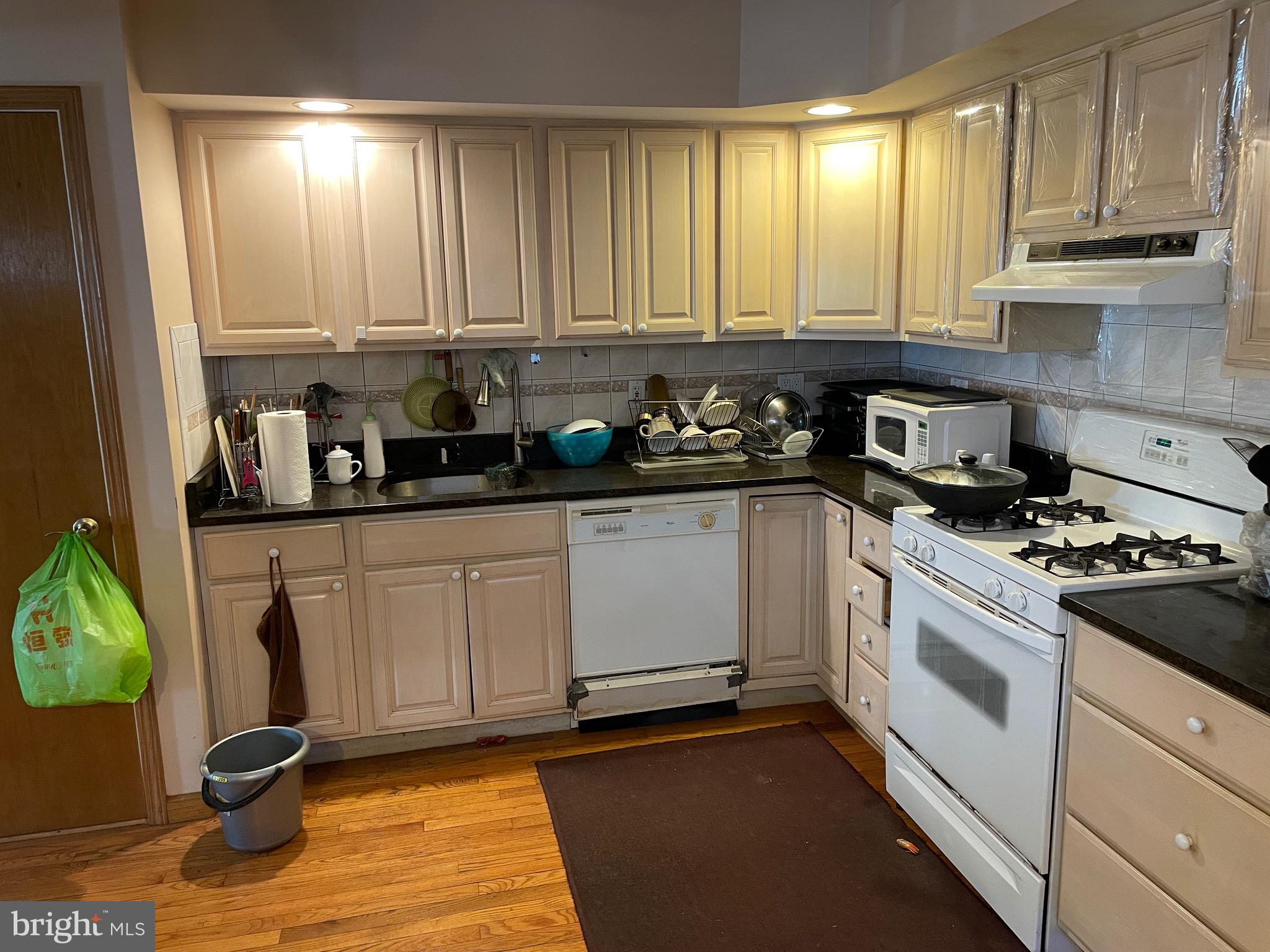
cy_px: 476
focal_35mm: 26
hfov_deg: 67.3
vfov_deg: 53.1
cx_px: 635
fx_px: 954
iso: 250
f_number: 1.6
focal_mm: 4.2
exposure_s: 1/60
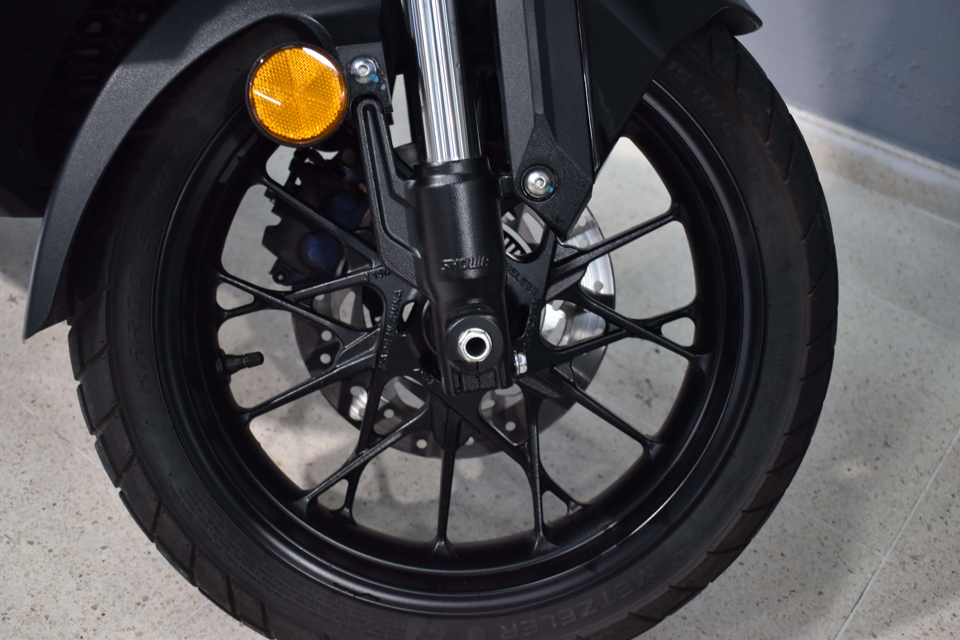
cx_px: 480
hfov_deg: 49.6
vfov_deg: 34.2
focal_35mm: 39
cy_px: 320
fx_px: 1040
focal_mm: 26
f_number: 4
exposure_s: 1/50
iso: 800
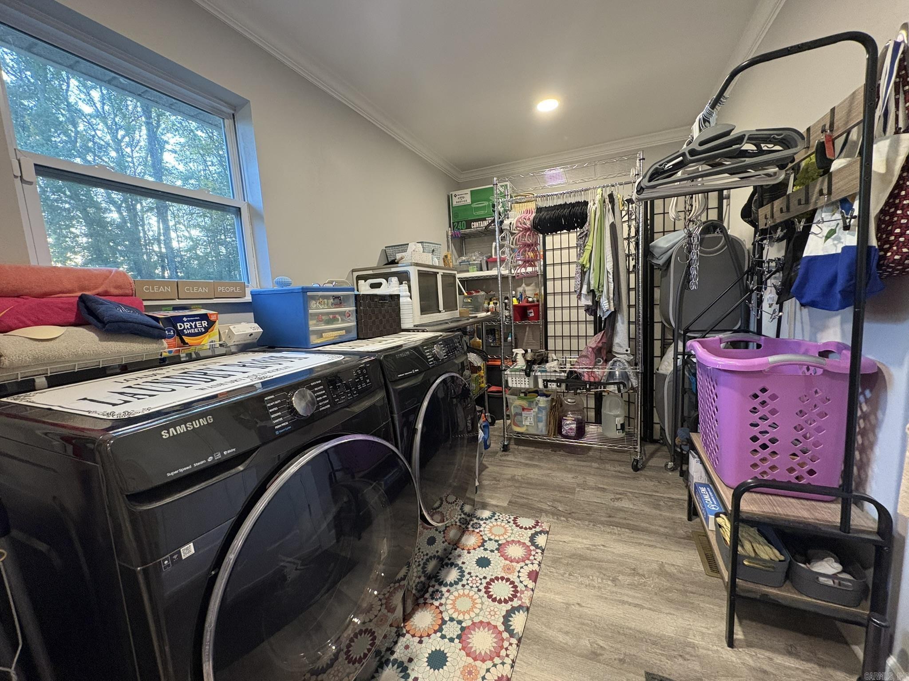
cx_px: 454
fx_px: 368
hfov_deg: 102.1
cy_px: 340
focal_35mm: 14
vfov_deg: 85.7
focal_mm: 2.22
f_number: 2.2
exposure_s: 1/60
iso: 500
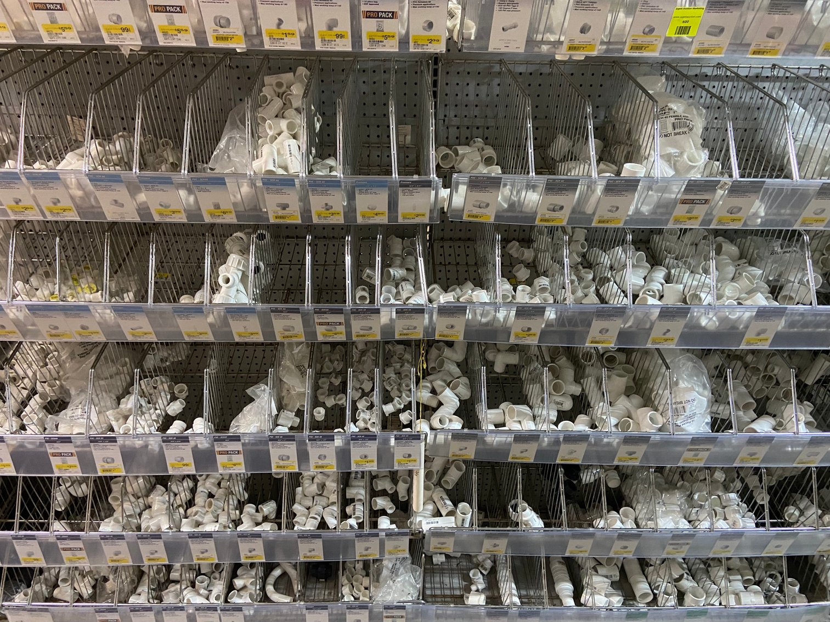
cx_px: 415
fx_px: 623
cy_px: 311
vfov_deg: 53.1
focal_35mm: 26
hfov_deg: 67.3
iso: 500
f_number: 1.8
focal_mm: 4.25
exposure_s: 1/40
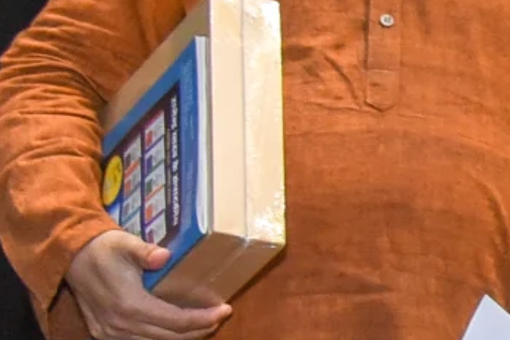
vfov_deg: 6.0
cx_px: 1675
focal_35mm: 228
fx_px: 3230
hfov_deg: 7.6
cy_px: 304
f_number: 5
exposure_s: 1/125
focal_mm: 31
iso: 2000
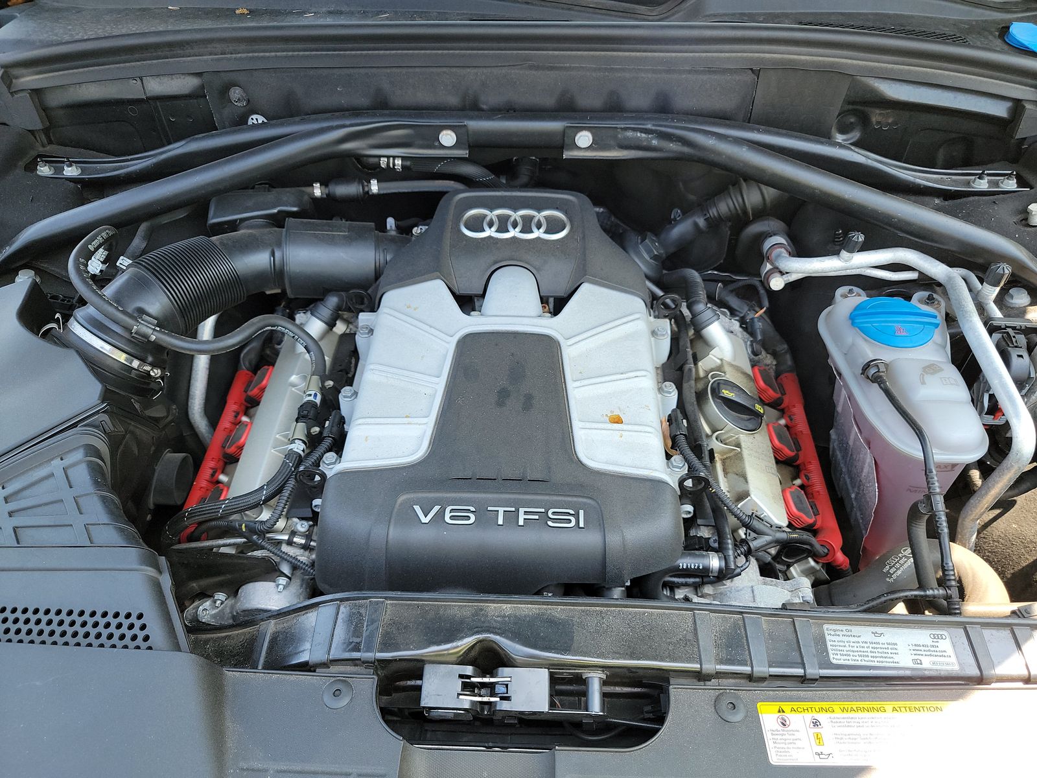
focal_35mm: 24
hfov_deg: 71.6
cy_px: 389
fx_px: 719
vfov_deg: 56.8
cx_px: 518
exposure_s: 1/119
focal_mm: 6.7
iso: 98
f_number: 1.8
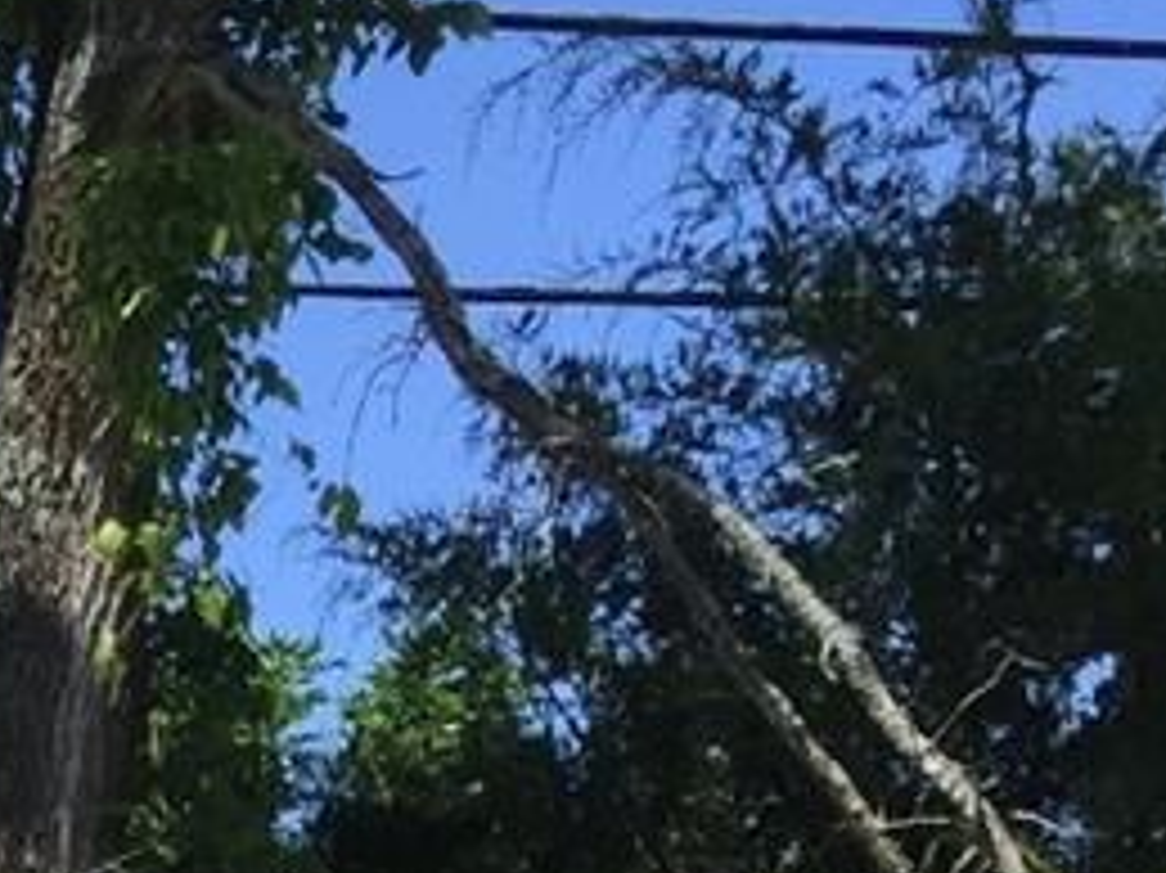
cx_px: -1796
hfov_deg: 10.0
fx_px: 5656
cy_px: 1958
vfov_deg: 8.2
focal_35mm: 168
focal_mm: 4.15
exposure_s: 1/1647
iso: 32
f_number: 2.2
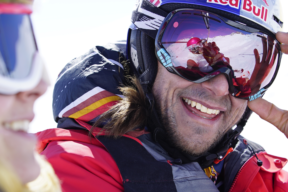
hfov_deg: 19.4
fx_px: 840
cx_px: 144
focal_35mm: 105
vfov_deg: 13.1
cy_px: 96
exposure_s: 1/200
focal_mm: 70
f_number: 6.3
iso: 100
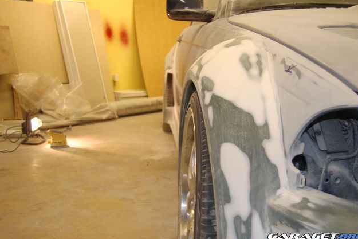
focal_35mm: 43
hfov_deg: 45.4
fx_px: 428
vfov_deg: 31.2
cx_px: 183
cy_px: 120
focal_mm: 28
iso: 400
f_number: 4.2
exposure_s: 1/20
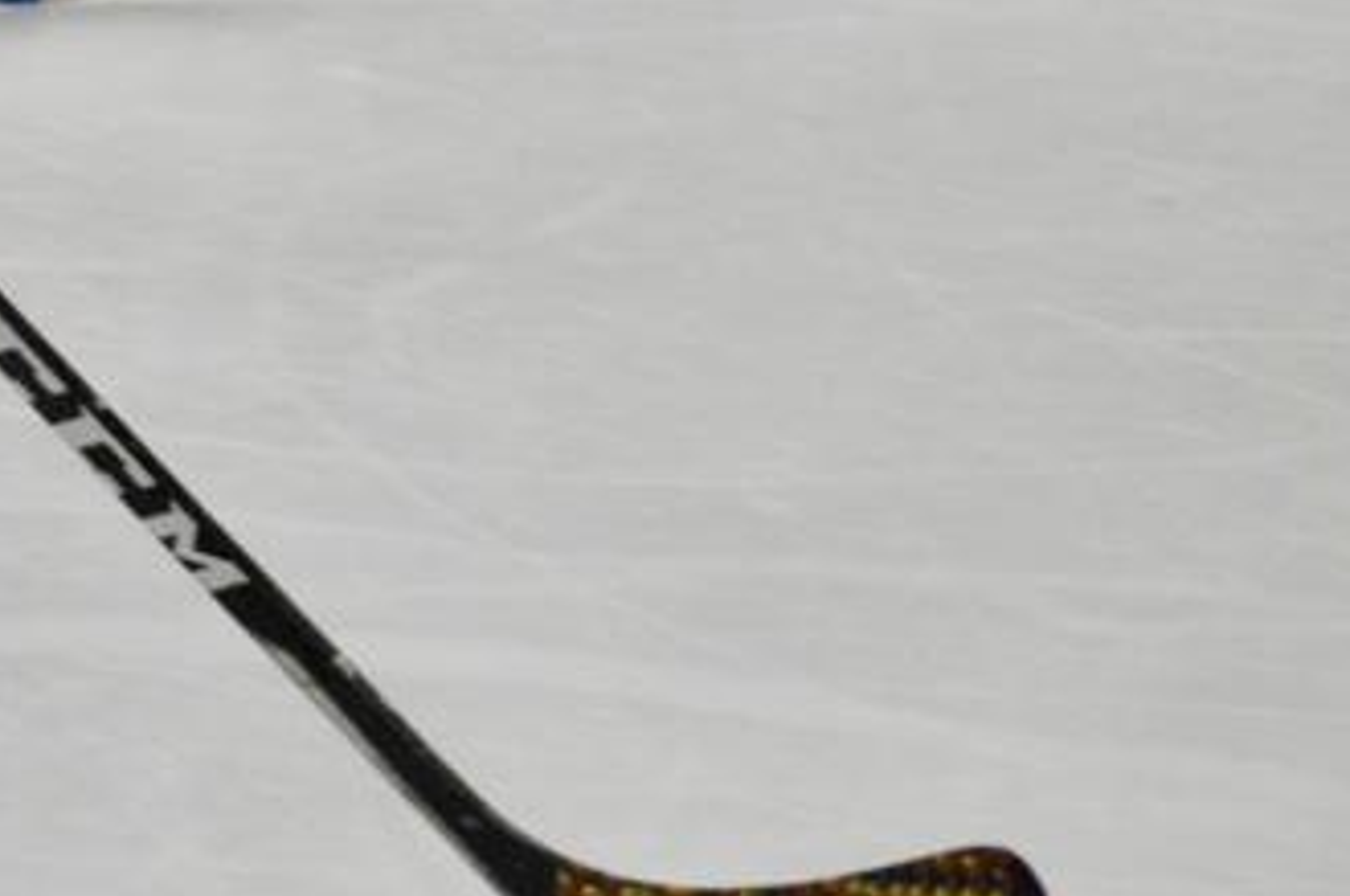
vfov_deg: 1.5
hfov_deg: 2.2
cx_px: -176
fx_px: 34861
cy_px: -194
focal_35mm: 931
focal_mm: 200
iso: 3200
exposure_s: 1/320
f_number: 5.6
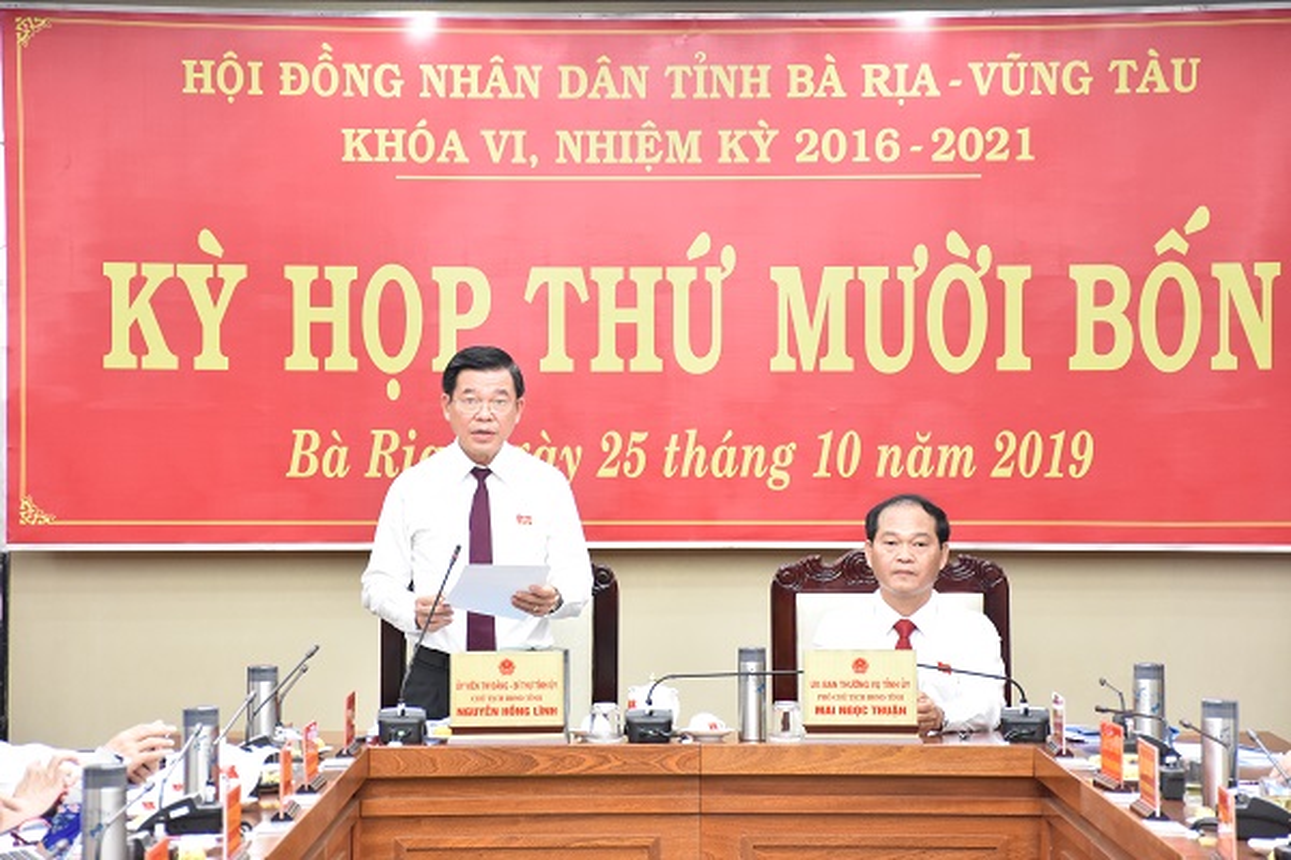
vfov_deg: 10.8
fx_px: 4572
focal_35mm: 128
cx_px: 646
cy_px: 430
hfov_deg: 16.1
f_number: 5.3
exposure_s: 1/40
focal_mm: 85
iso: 1600
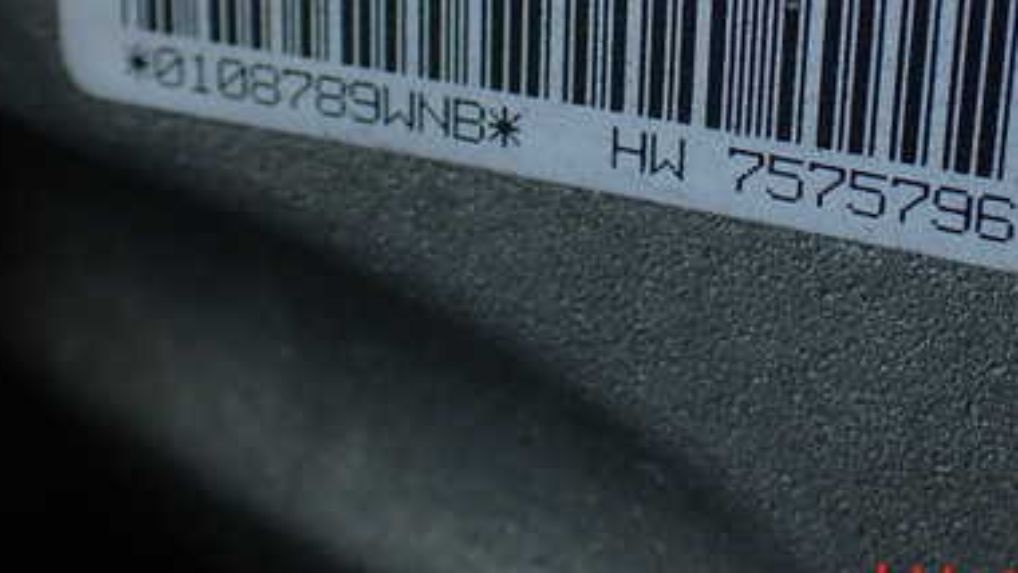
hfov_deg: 33.5
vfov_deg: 19.0
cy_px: 21
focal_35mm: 62
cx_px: 678
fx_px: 1674
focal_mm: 6.37
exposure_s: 1/125
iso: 100
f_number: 2.5
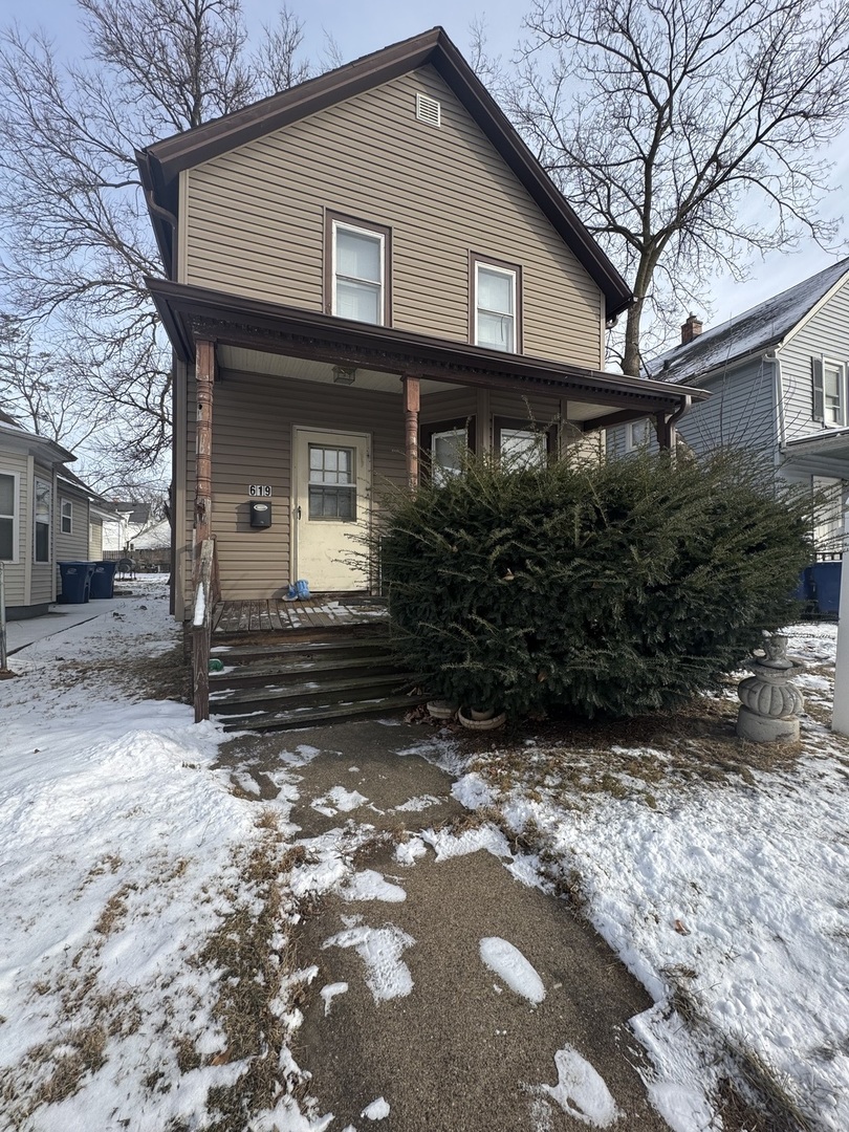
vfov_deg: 102.1
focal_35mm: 14
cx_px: 424
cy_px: 566
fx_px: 458
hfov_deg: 85.7
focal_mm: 2.22
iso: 40
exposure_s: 1/428
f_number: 2.2
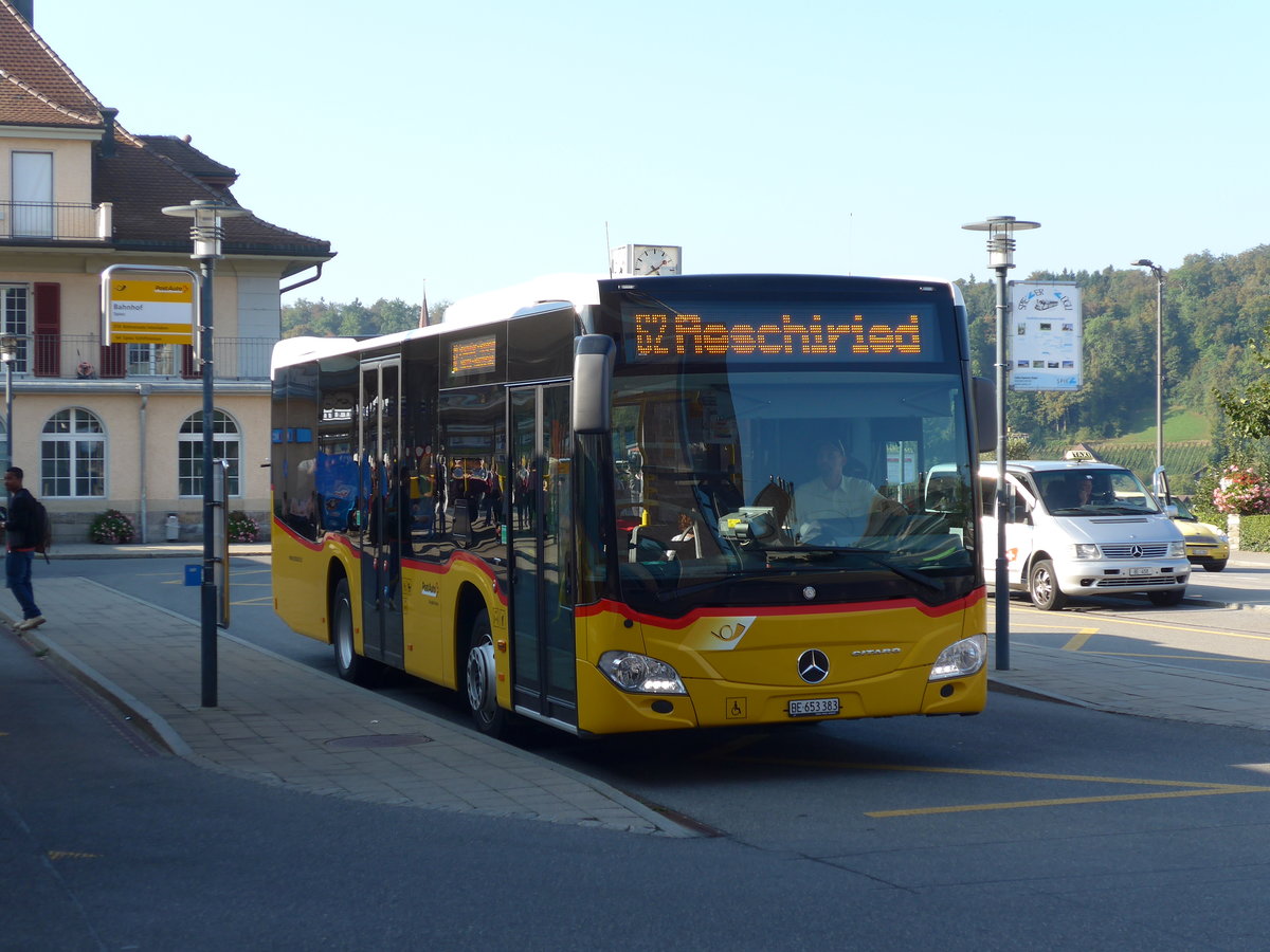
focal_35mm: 66
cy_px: 476
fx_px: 2421
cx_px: 635
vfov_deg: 22.3
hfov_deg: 29.4
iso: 80
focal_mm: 13.4
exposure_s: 1/250
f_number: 3.9
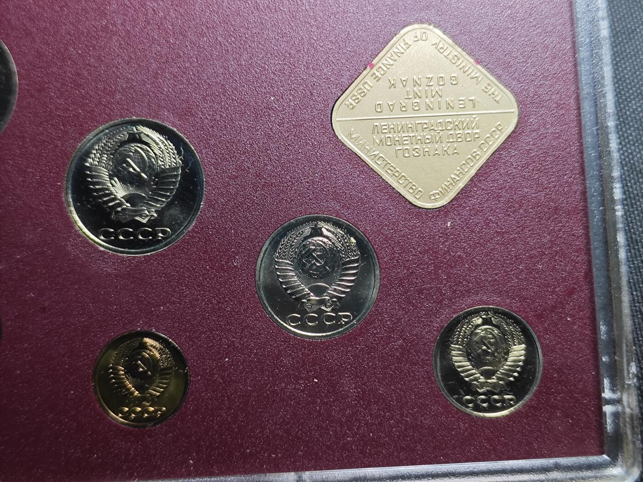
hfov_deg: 38.9
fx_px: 910
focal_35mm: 49
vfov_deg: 29.7
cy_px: 241
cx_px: 322
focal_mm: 5.84
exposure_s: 1/74.2
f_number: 1.6
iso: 125
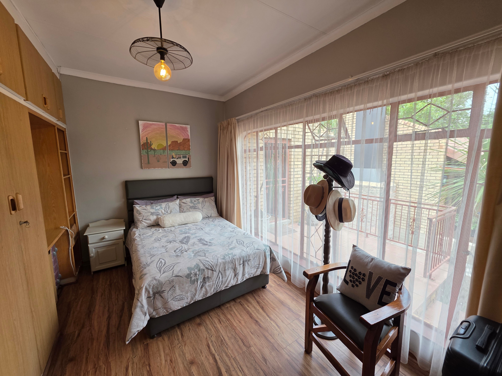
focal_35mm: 13
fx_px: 189
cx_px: 251
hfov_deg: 106.2
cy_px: 188
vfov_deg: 89.9
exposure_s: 1/100
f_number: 1.9
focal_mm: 2.2
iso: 125
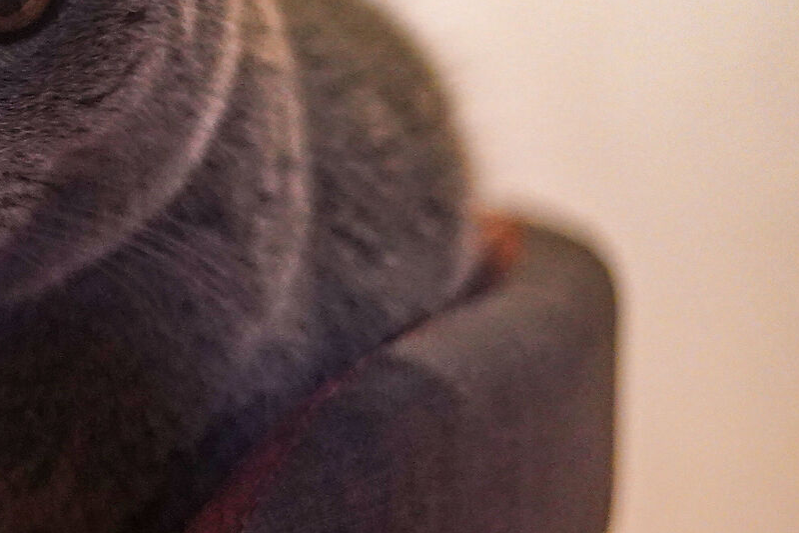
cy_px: 238
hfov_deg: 13.0
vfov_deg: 9.1
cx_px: -364
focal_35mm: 150
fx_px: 3328
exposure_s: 1/320
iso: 3200
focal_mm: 50
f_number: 2
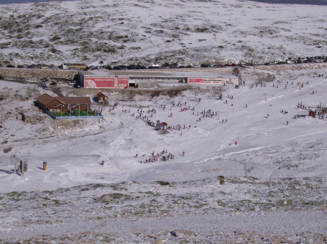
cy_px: 122
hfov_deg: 19.7
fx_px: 943
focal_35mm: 100
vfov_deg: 14.7
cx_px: 164
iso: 100
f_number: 7.5
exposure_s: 1/2000
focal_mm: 16.6
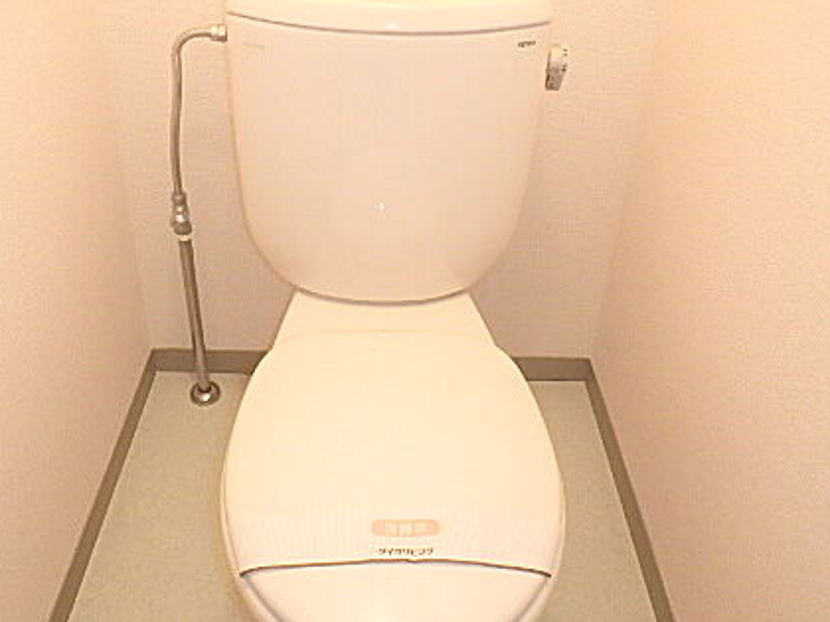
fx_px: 767
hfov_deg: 56.7
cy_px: 235
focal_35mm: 32
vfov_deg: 43.8
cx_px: 370
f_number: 3.5
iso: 400
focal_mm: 3.7
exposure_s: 1/30
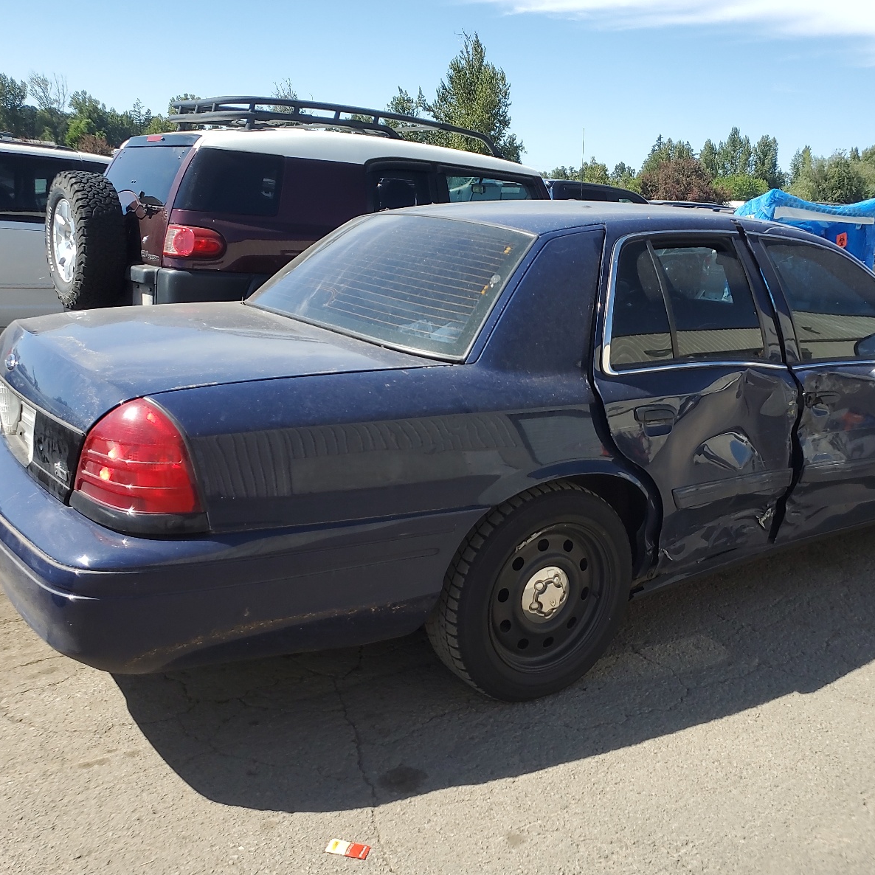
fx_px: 887
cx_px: 511
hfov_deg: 52.3
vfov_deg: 52.5
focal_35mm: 31
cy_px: 437
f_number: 1.5
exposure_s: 1/2000
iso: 50
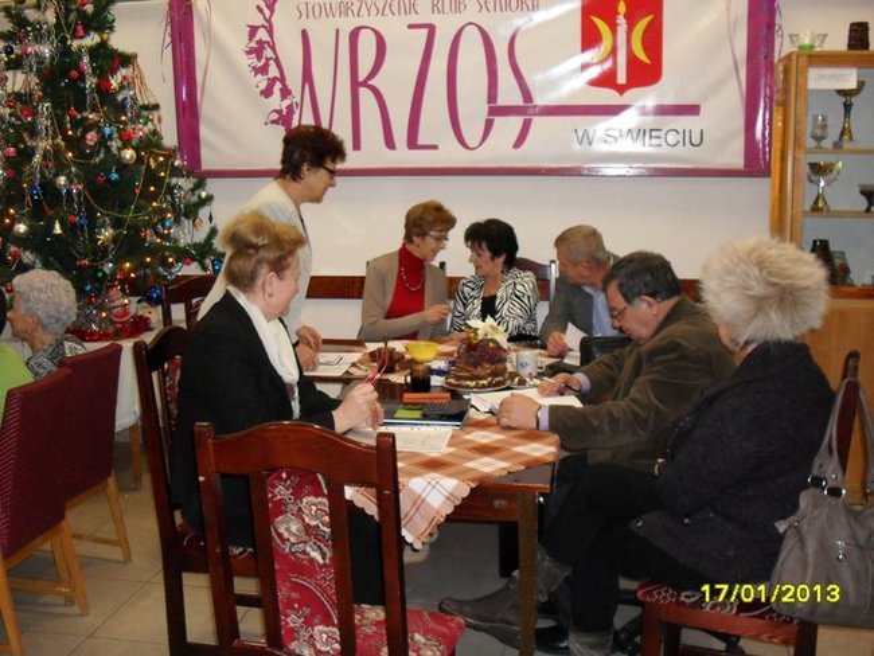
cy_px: 328
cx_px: 437
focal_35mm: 38
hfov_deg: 49.0
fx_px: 960
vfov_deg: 37.7
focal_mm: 6.3
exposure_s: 1/45
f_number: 2.8
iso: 200
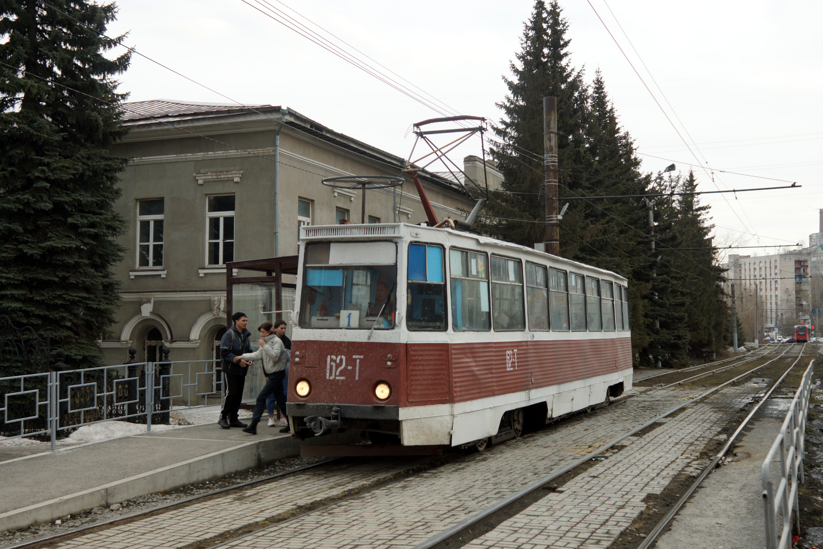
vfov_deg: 31.9
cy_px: 274
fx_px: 960
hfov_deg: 46.4
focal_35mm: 42
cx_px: 412
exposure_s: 1/80
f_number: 4.5
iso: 100
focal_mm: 28
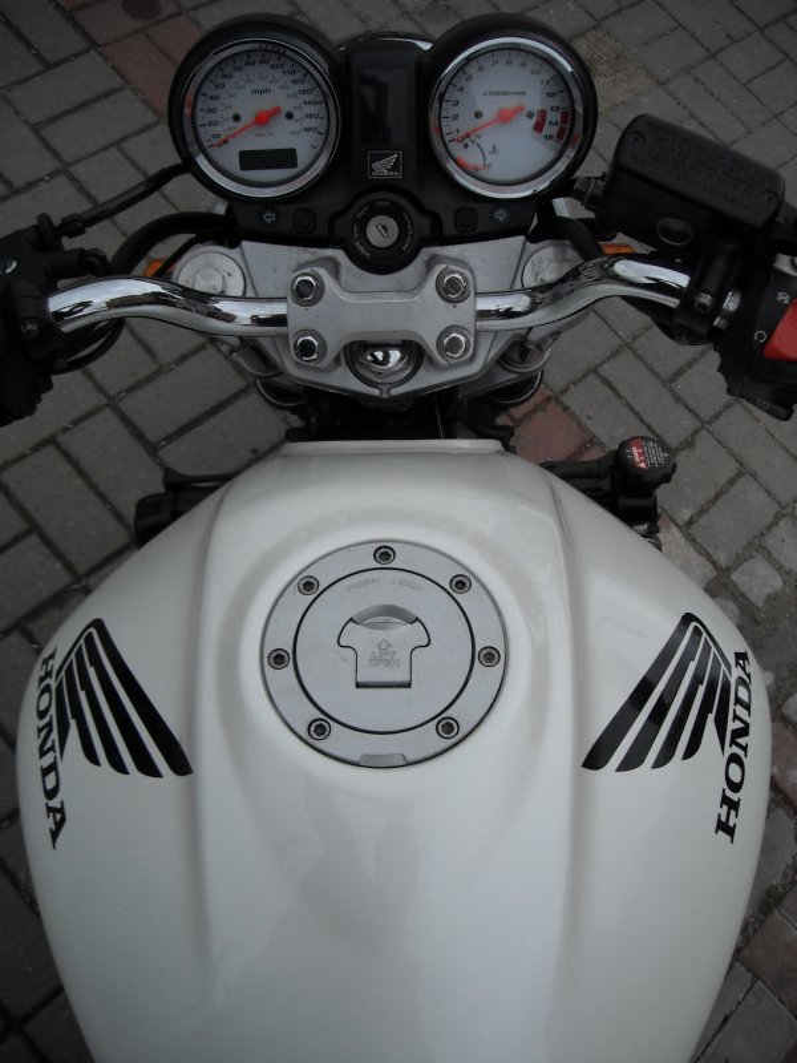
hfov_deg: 40.7
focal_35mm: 35
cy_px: 532
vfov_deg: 52.6
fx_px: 1074
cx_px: 398
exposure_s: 1/250
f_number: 5.6
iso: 64
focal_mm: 5.7
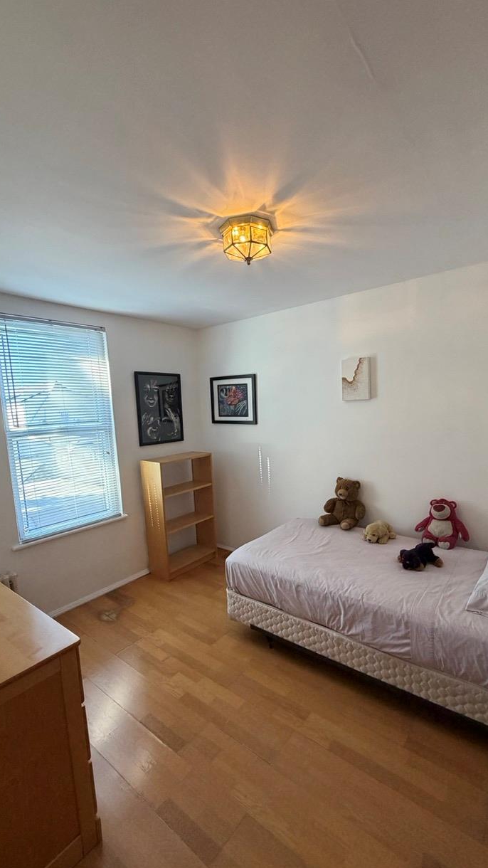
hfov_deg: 67.0
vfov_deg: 99.3
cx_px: 262
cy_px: 455
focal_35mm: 16
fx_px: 368
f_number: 2.2
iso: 250
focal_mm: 2.22
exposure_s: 1/120
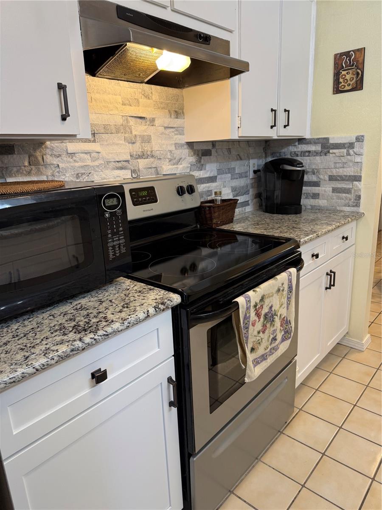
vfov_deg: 71.6
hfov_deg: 56.8
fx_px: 353
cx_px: 191
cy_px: 255
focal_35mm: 24
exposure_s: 1/60
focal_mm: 6.76
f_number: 1.78
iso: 125
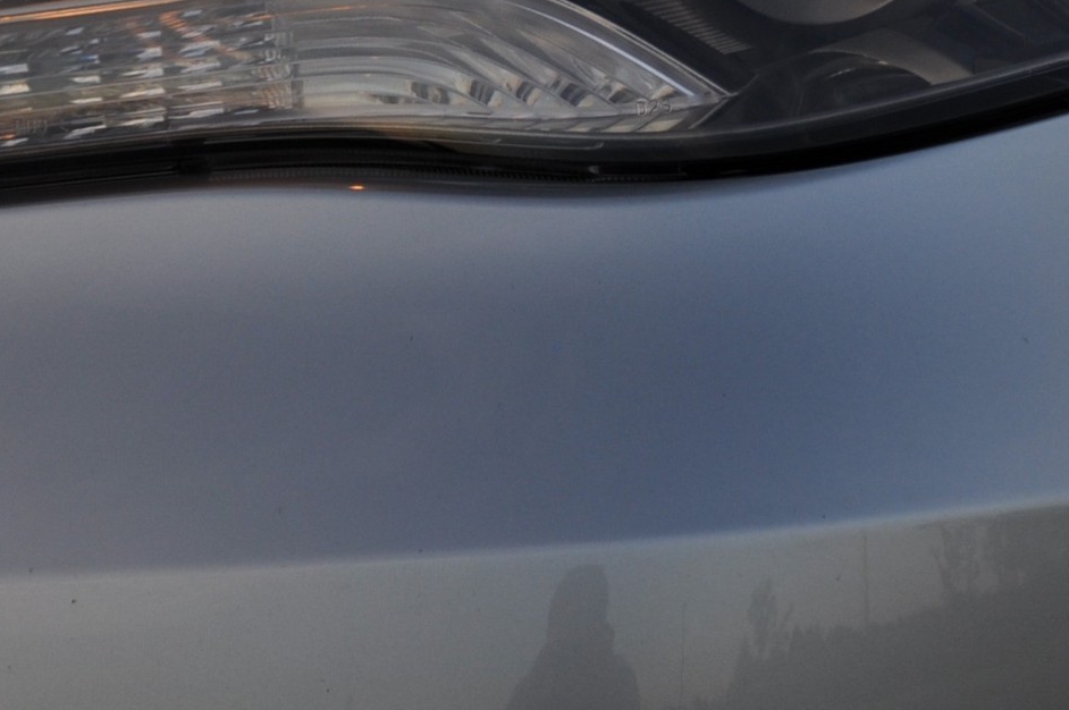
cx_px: 517
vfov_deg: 7.1
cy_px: -26
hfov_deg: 10.8
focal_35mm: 191
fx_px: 5666
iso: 200
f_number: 5.6
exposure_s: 1/125
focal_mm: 48
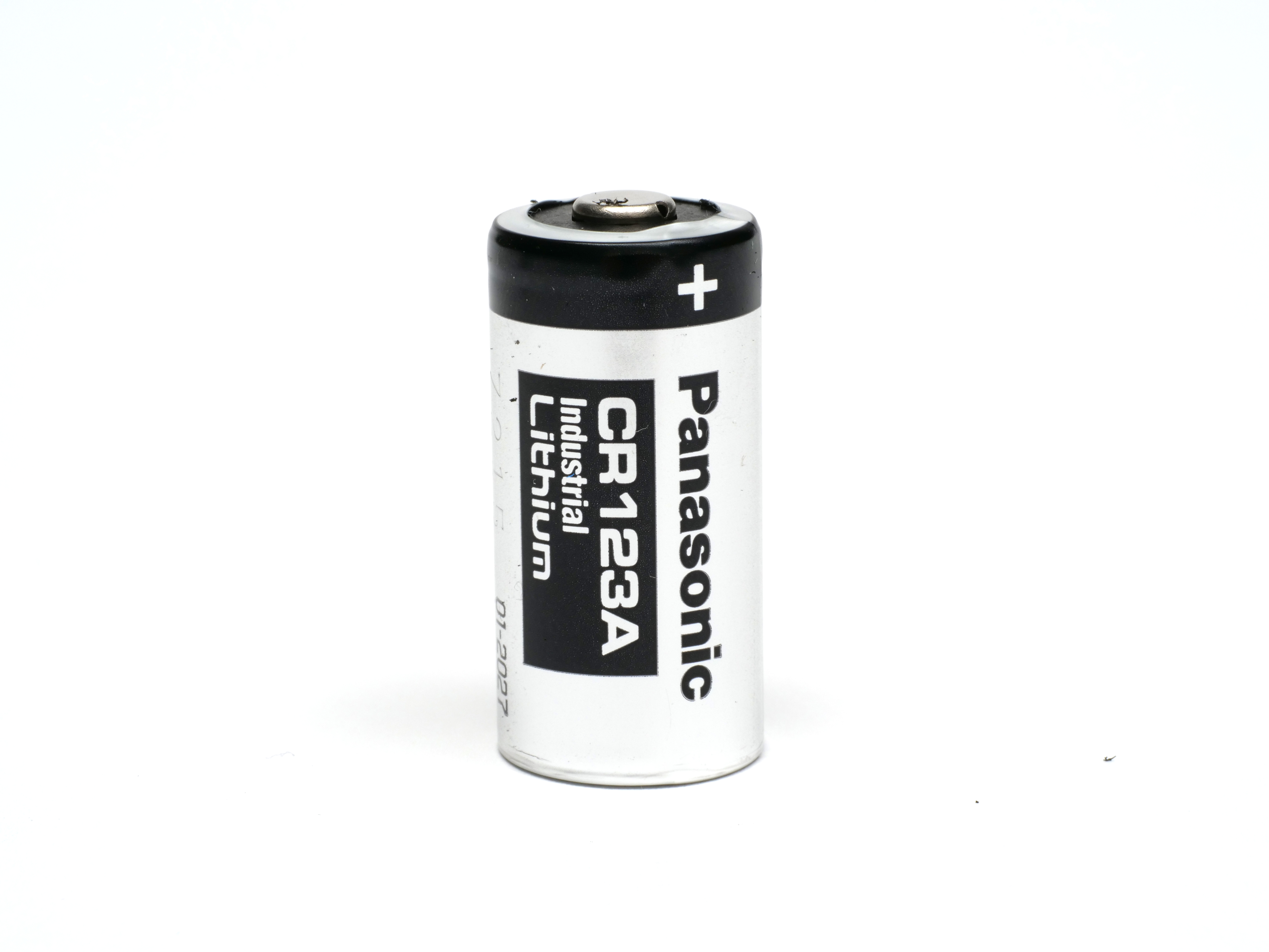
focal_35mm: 90
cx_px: 634
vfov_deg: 16.4
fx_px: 3299
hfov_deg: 21.8
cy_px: 476
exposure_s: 1/160
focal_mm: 45
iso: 200
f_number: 14
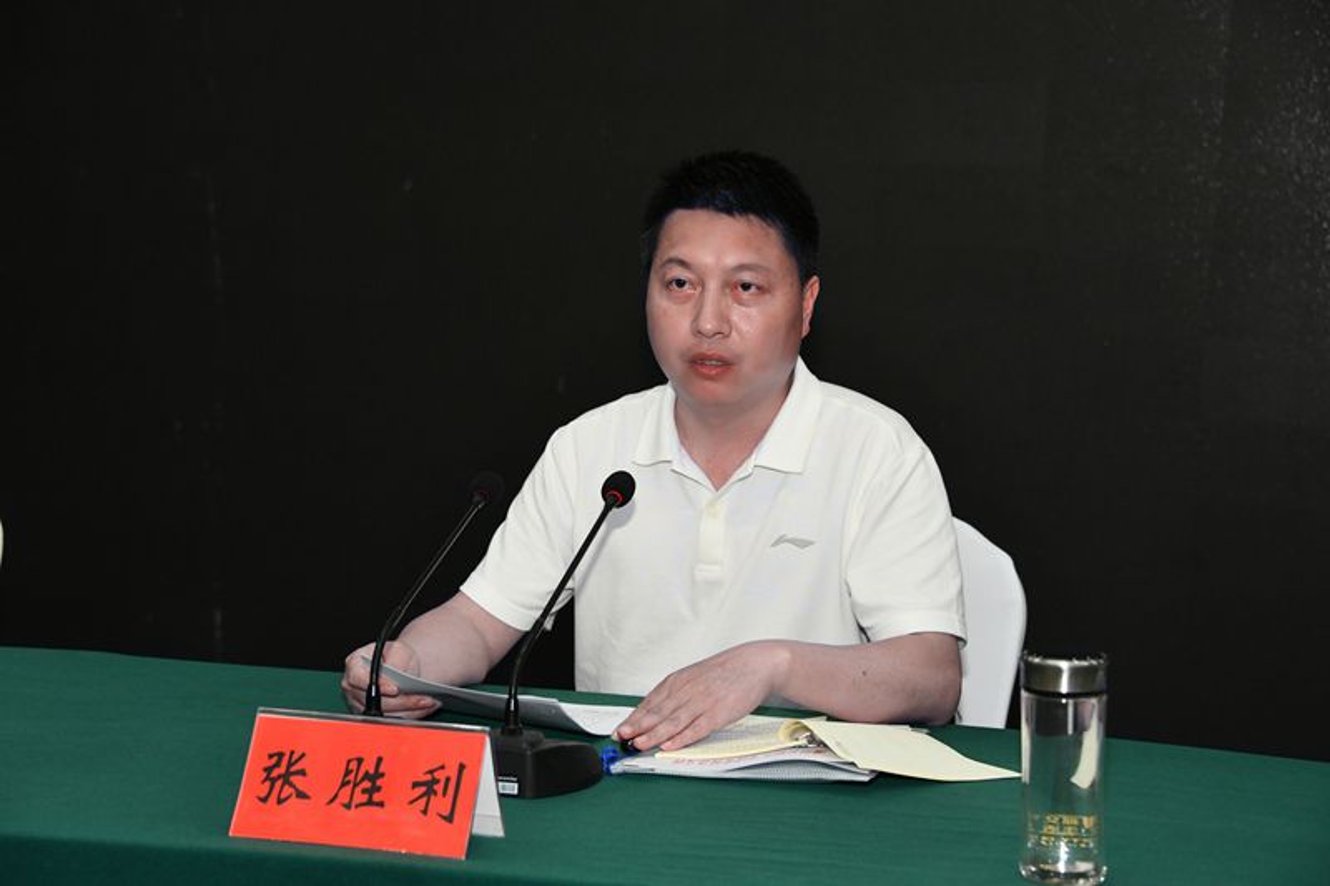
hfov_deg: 26.0
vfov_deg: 17.5
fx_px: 2881
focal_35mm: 78
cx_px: 665
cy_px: 443
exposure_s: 1/125
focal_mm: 78
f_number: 5.6
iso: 2500
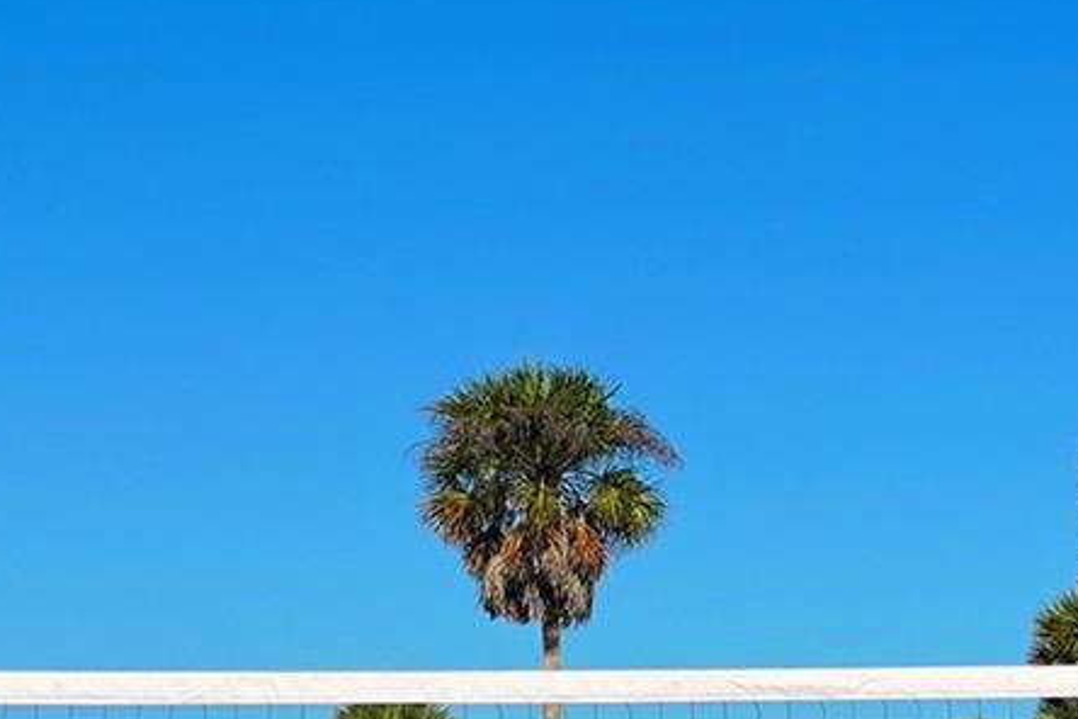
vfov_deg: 10.7
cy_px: 873
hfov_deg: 15.7
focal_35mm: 126
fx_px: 3773
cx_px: 1289
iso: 100
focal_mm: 35
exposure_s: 1/640
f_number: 8
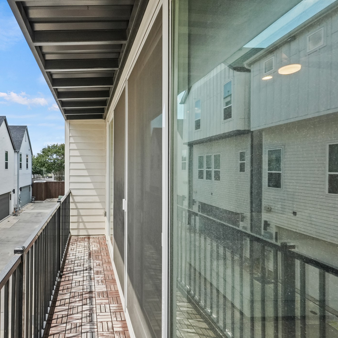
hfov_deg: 67.7
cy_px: 170
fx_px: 239
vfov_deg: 70.5
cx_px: 102
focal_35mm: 22
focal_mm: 11
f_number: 9
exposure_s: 1/200
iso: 800
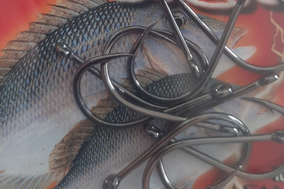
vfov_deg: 23.6
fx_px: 410
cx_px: 143
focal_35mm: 52
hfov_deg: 38.2
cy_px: -40
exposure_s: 1/50
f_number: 1.7
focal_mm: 3.93
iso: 100
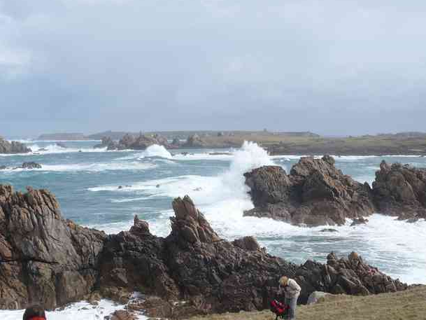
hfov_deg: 37.5
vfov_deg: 28.4
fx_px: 628
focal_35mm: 51
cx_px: 232
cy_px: 217
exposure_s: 1/250
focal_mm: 5.8
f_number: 8
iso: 100
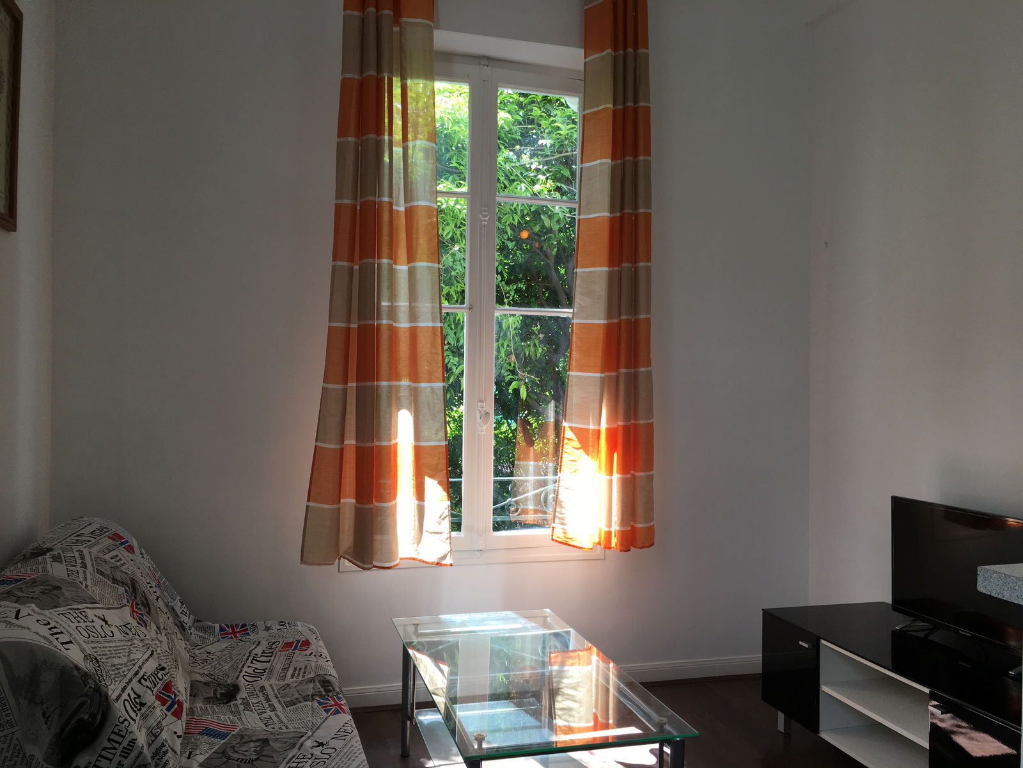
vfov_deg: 48.2
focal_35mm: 29
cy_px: 384
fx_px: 857
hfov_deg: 61.7
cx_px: 512
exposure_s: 1/100
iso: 32
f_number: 2.2
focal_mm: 4.15
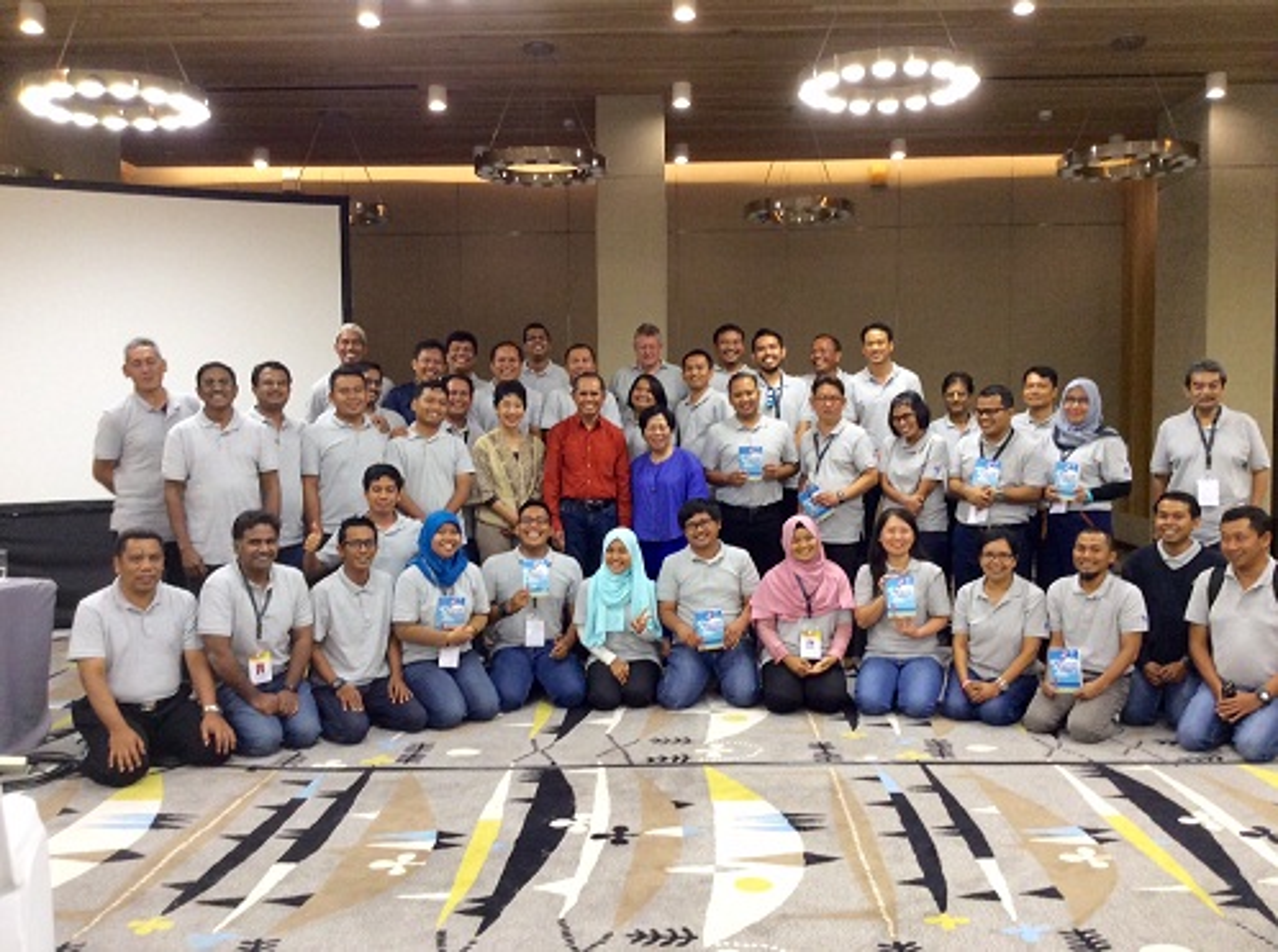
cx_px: 639
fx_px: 1179
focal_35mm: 32
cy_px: 476
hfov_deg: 56.9
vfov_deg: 44.0
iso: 100
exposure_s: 1/25
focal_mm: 3.3
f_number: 2.4
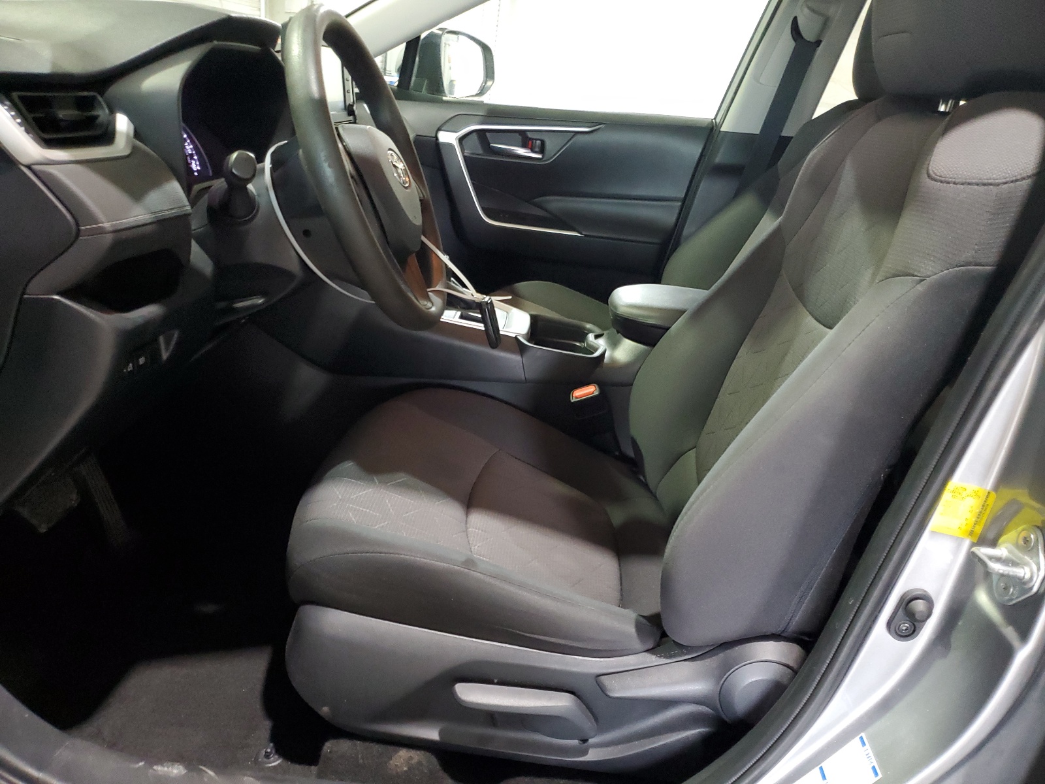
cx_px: 522
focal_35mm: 26
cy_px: 392
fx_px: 785
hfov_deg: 67.3
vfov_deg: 53.1
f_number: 1.5
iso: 332
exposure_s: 1/30
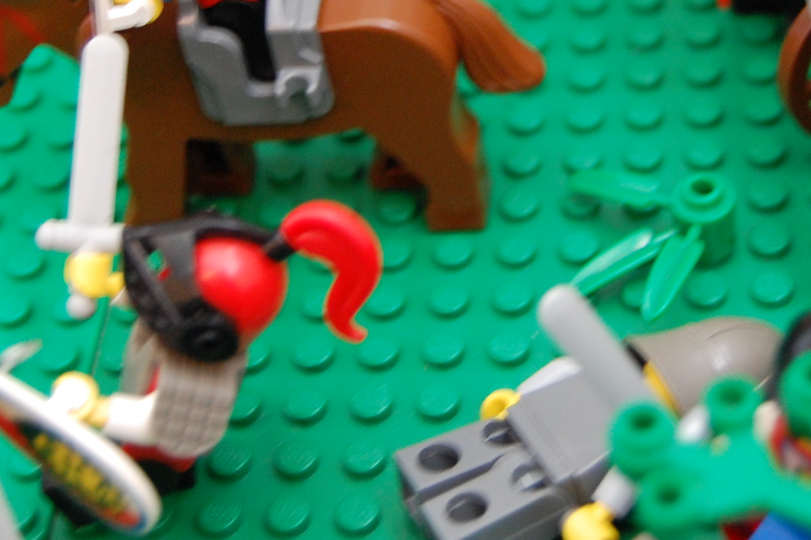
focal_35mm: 97
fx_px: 2183
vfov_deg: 13.9
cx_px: 564
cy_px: -14
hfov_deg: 20.9
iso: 800
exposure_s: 1/15
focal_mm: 28
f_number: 4.2
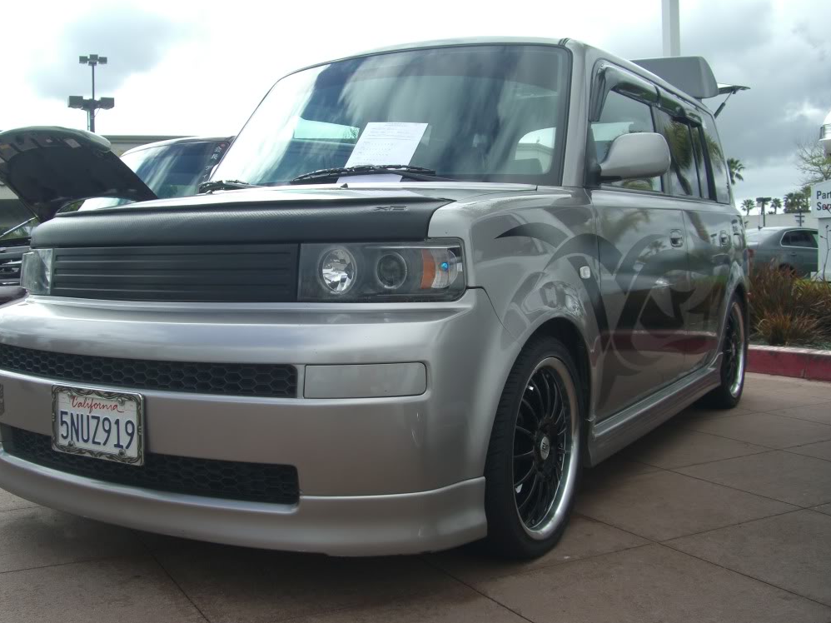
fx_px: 936
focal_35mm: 39
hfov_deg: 47.9
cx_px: 411
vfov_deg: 36.8
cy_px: 316
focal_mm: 7.9
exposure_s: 1/200
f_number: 5.6
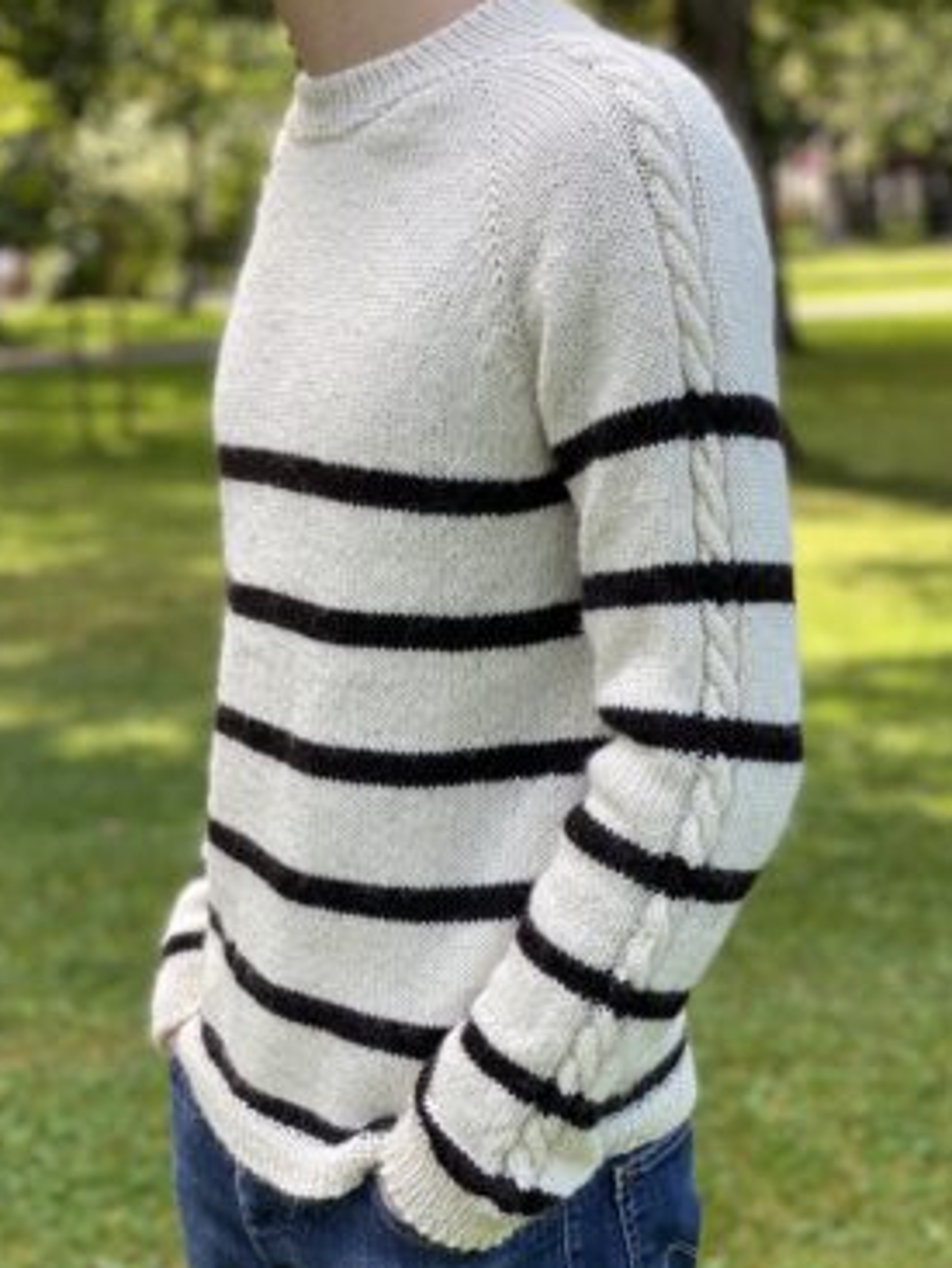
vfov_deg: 27.3
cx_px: 514
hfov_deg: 20.7
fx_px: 2600
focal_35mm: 71
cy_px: 797
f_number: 2
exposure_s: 1/193
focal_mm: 6
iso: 20
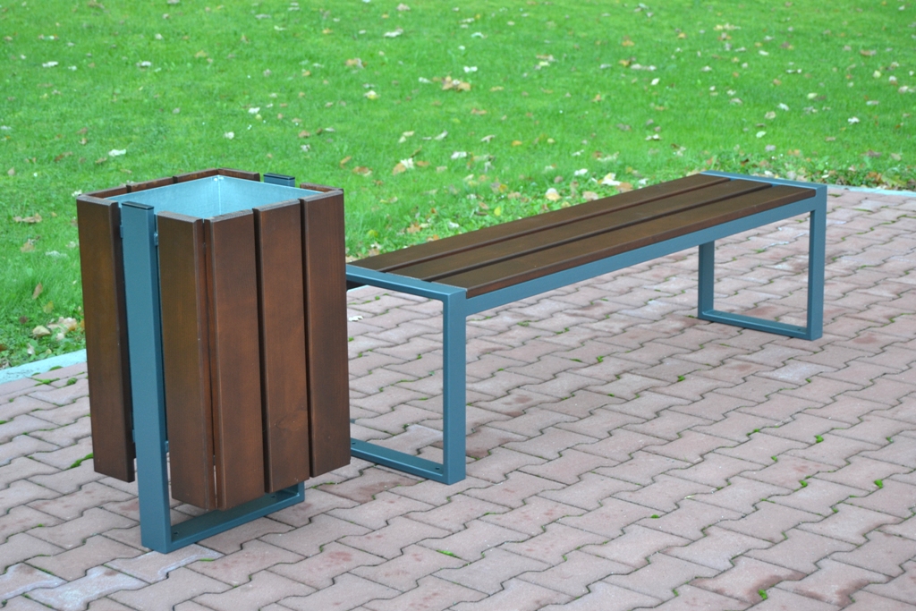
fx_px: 1756
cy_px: 306
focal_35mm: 69
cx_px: 458
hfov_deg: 29.2
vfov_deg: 19.7
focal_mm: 46
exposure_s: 1/60
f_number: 5.3
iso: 560
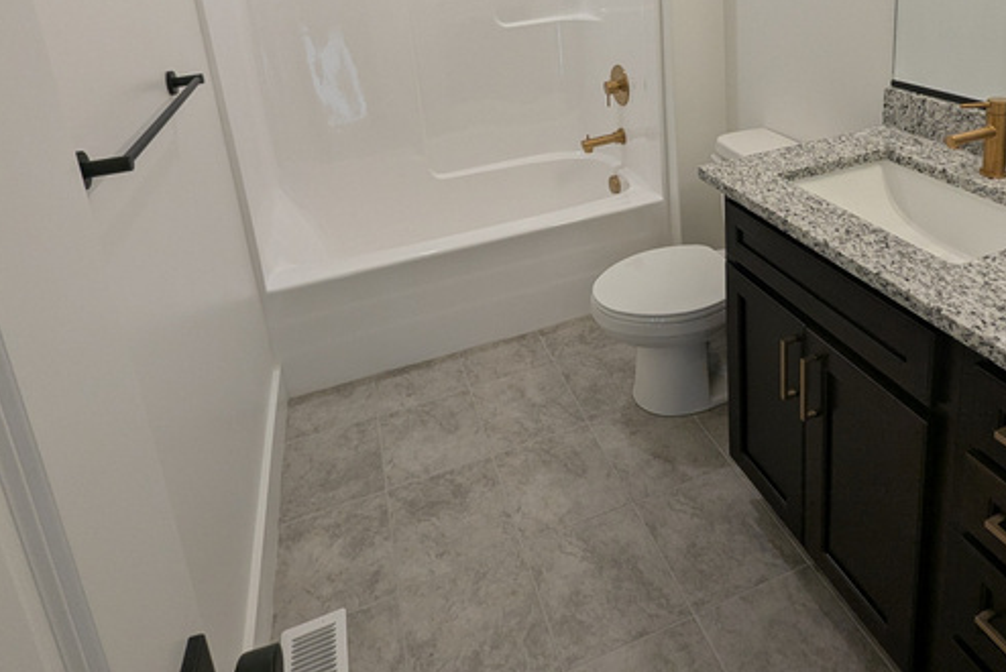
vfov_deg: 53.3
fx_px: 587
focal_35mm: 21
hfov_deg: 80.9
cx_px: 556
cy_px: 86
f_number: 2.2
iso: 47
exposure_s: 1/60
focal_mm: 1.95
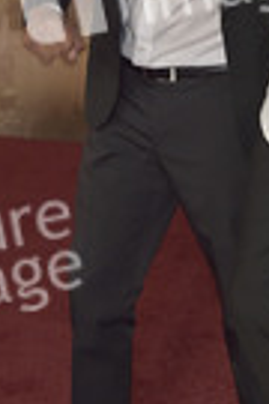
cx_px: 256
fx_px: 1659
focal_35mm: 148
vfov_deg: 13.8
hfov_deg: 9.2
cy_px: 123
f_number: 5.6
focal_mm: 50
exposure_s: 1/250
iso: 1000
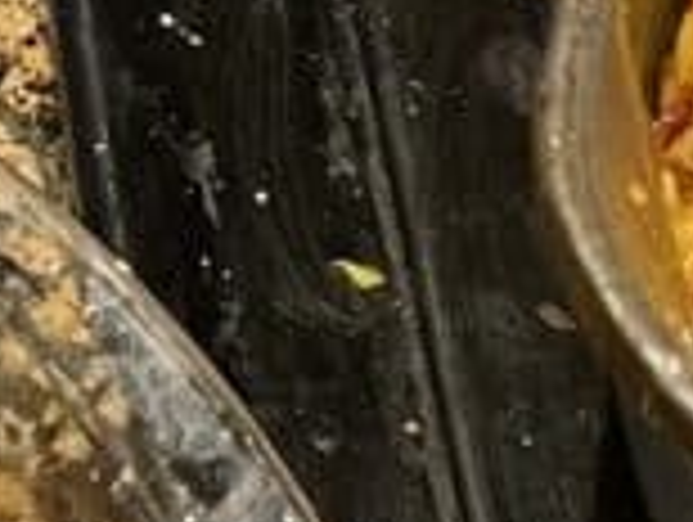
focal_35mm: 202
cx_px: 36
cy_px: -554
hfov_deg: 9.7
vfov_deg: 7.1
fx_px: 4050
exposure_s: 1/60
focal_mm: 4.2
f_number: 1.6
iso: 320
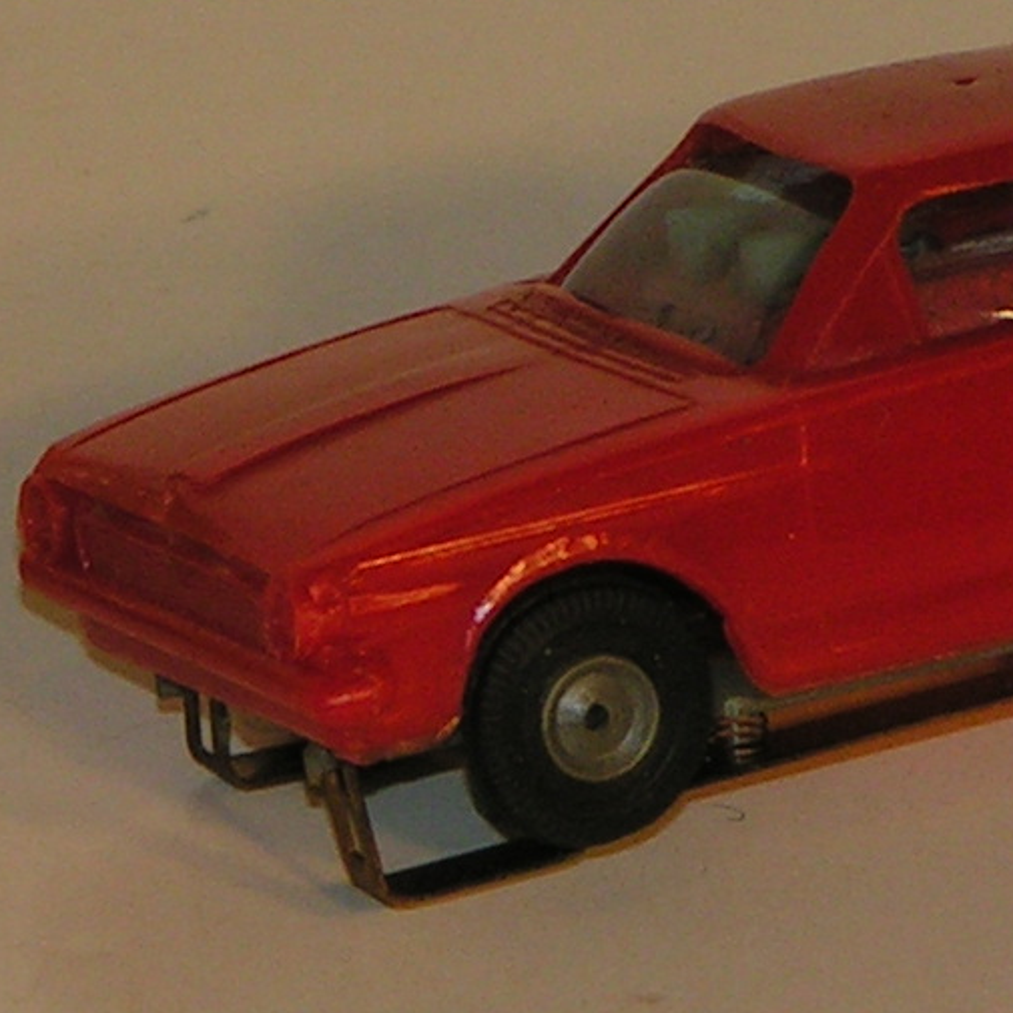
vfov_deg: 2.5
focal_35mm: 706
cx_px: -50
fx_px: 23374
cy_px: 644
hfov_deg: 2.5
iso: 80
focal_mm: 30.1
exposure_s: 1/200
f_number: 5.6
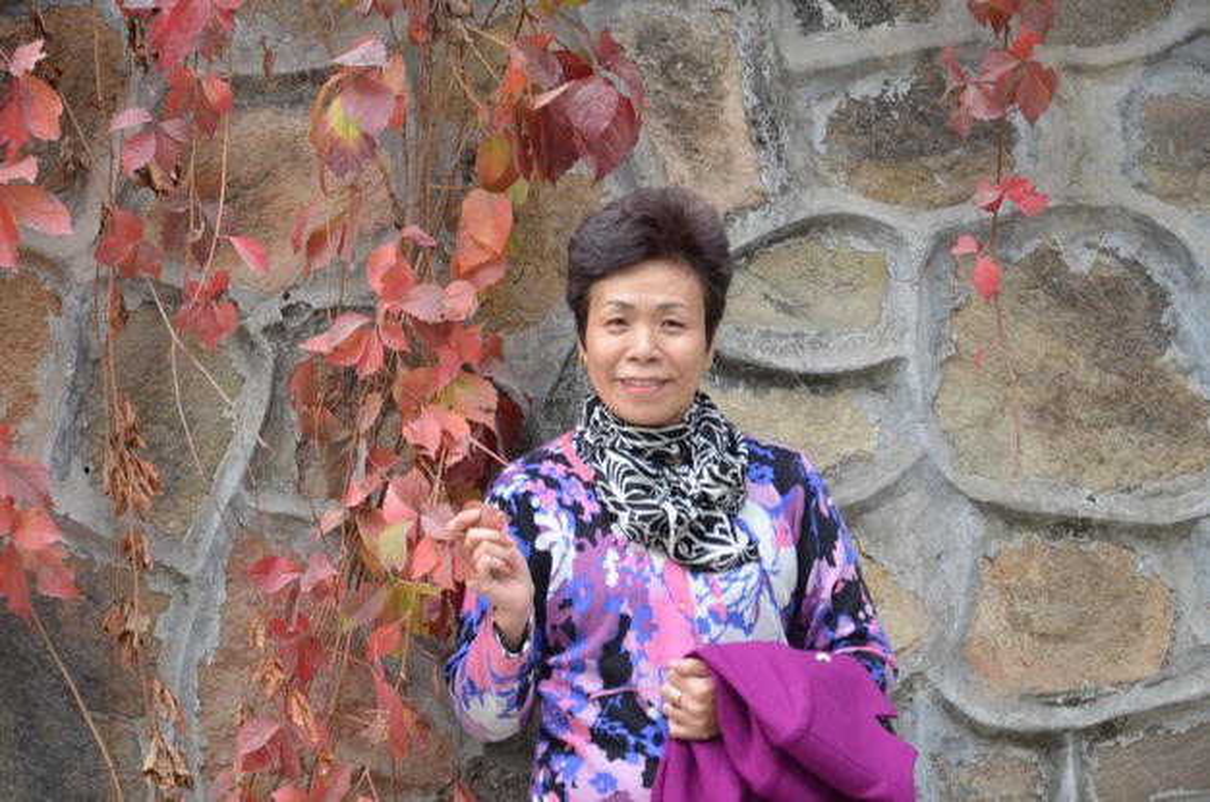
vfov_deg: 10.7
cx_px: 605
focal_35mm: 128
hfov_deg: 16.1
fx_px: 4278
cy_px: 401
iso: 320
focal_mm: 85
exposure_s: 1/25
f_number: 5.6
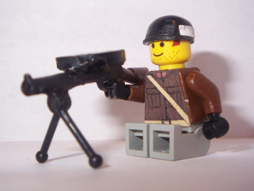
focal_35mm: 61
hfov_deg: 31.7
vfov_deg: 24.0
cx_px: 127
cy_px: 96
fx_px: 448
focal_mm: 9.9
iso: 200
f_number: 4.1
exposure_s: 1/80
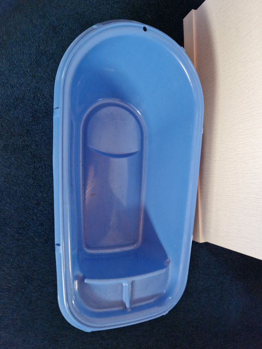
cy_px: 174
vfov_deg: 73.9
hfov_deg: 58.9
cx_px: 131
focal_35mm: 23
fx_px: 232
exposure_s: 1/100
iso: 100
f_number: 1.8
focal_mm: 5.4
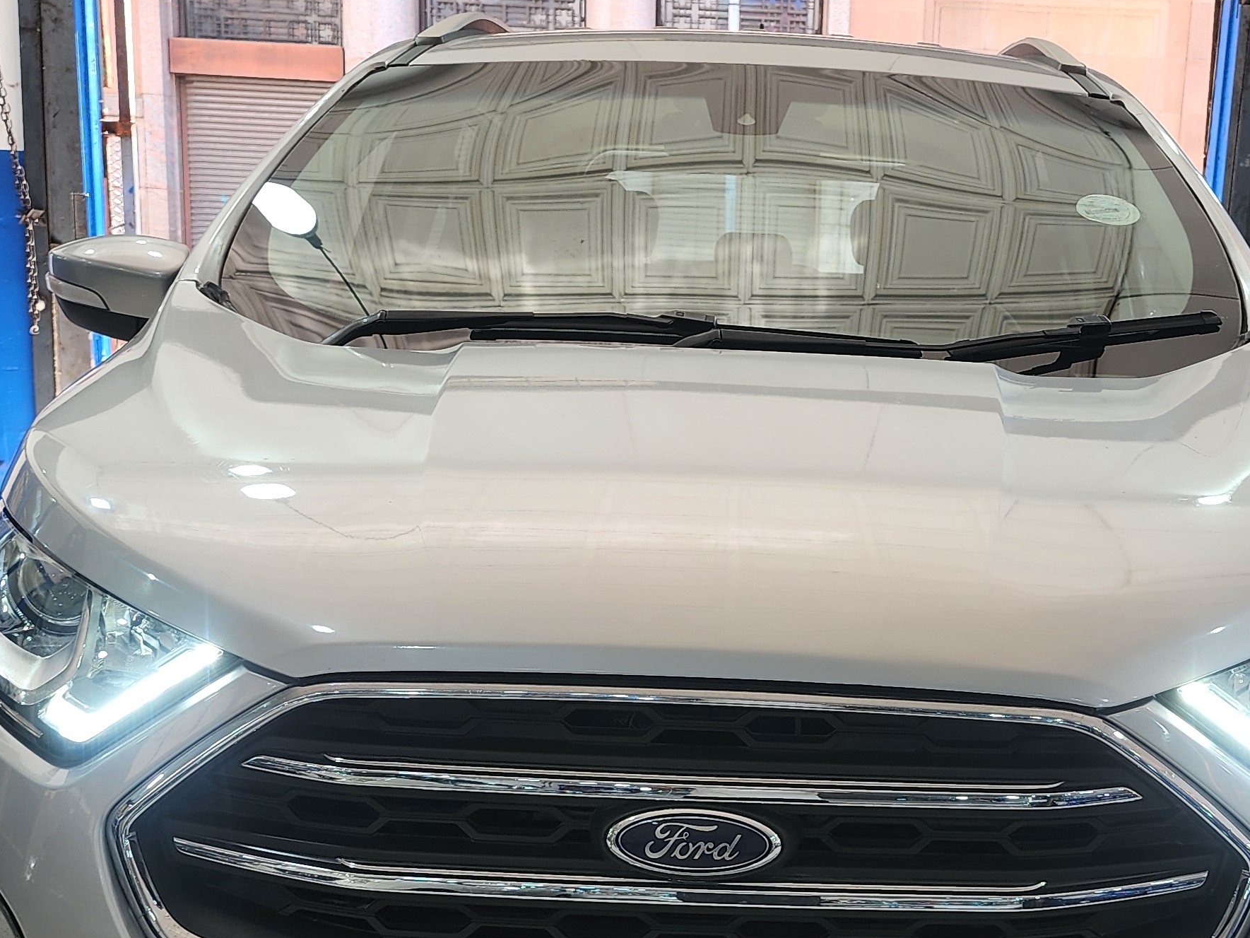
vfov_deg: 27.4
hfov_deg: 36.6
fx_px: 1878
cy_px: 762
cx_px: 786
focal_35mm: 52
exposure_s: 1/100
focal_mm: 6.4
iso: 32
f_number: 1.8
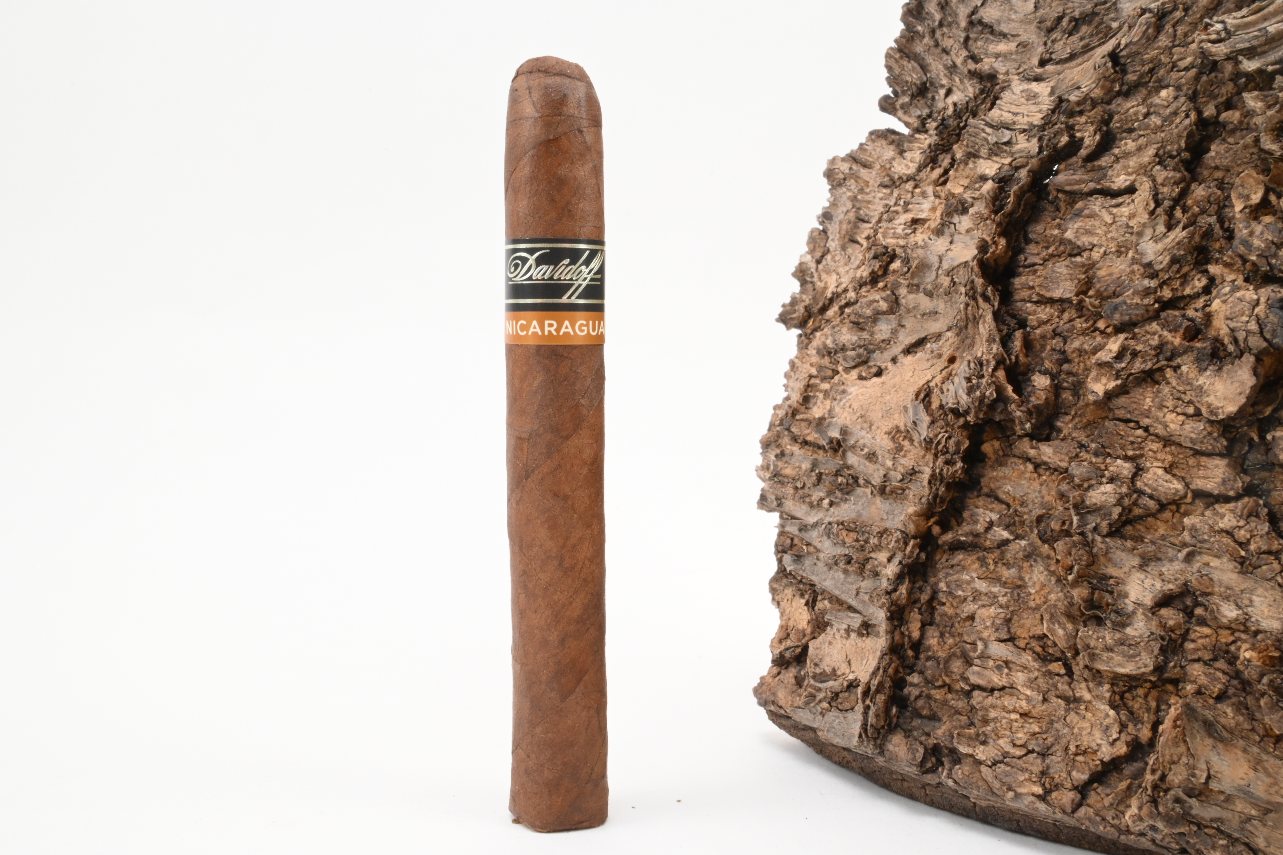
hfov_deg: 56.1
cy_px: 428
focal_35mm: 34
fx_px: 1203
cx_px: 642
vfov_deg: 39.1
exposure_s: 1/15
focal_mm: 22.5
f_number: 22
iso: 640
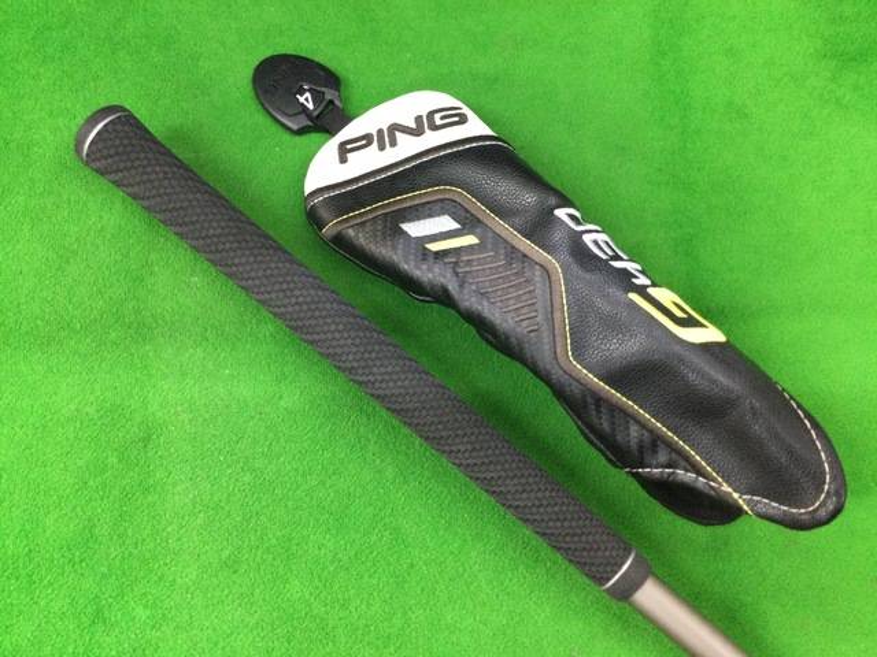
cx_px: 438
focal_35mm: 31
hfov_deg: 58.4
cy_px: 328
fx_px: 785
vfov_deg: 45.4
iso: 200
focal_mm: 3.3
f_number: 2.4
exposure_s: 1/30
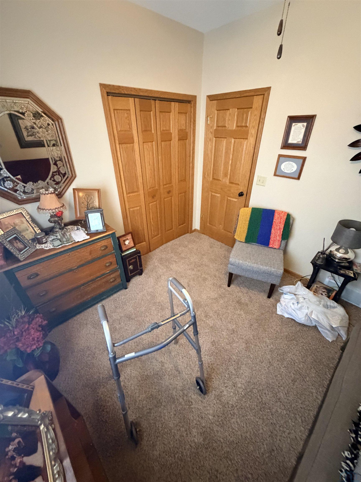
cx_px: 180
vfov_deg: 102.1
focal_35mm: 14
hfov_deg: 85.7
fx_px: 195
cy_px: 241
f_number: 2.2
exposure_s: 1/40
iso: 1000
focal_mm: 2.22
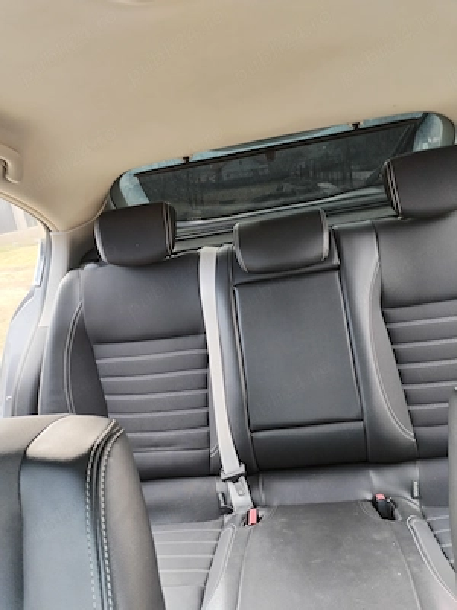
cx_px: 228
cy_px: 305
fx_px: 510
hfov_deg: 48.2
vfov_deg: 61.7
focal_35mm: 29
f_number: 1.8
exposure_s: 1/50
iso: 120
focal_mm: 4.75
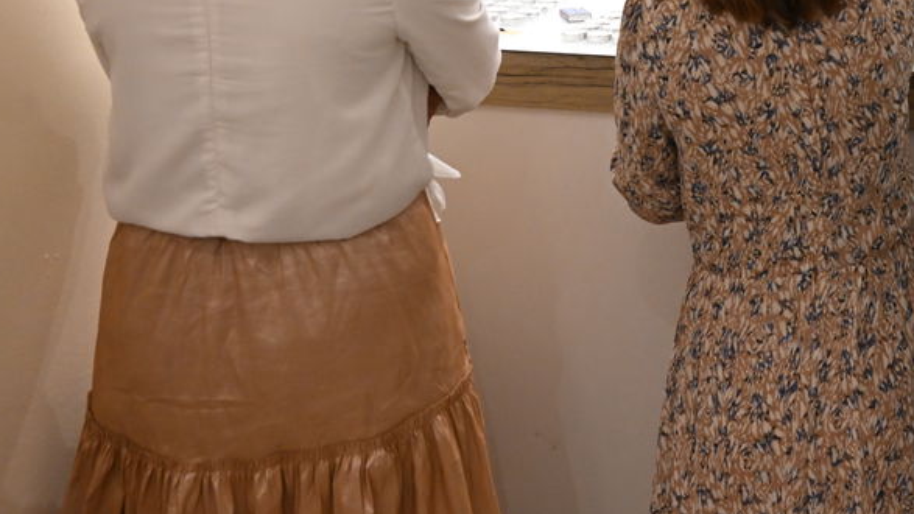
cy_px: -124
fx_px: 1454
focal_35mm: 60
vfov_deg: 18.8
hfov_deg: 30.6
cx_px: 1040
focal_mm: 24
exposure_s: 1/160
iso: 2000
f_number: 4.5
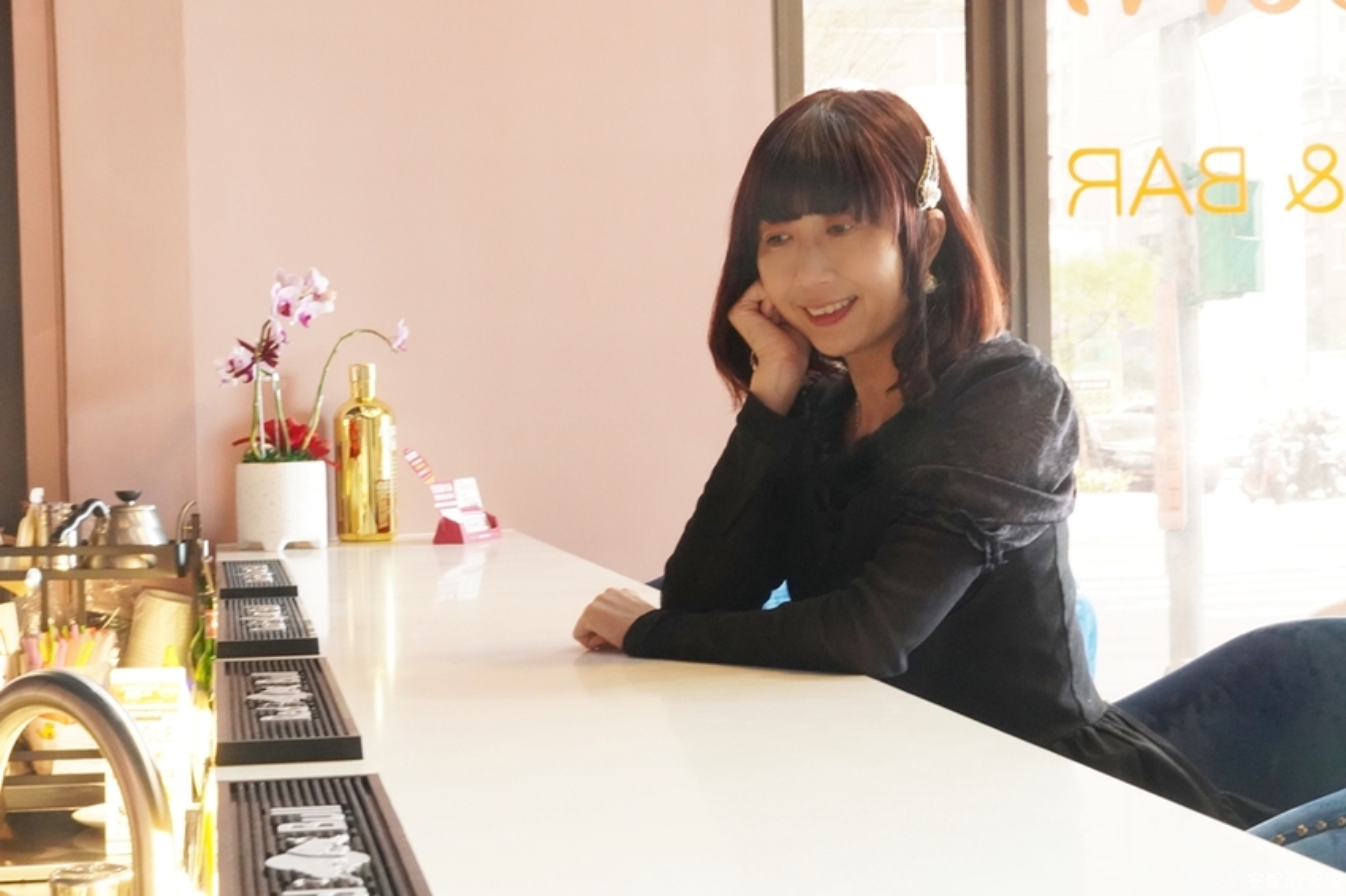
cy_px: 448
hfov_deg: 31.9
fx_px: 2354
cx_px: 673
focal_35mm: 63
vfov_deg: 21.6
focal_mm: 42
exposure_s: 1/4
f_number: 14
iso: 4000
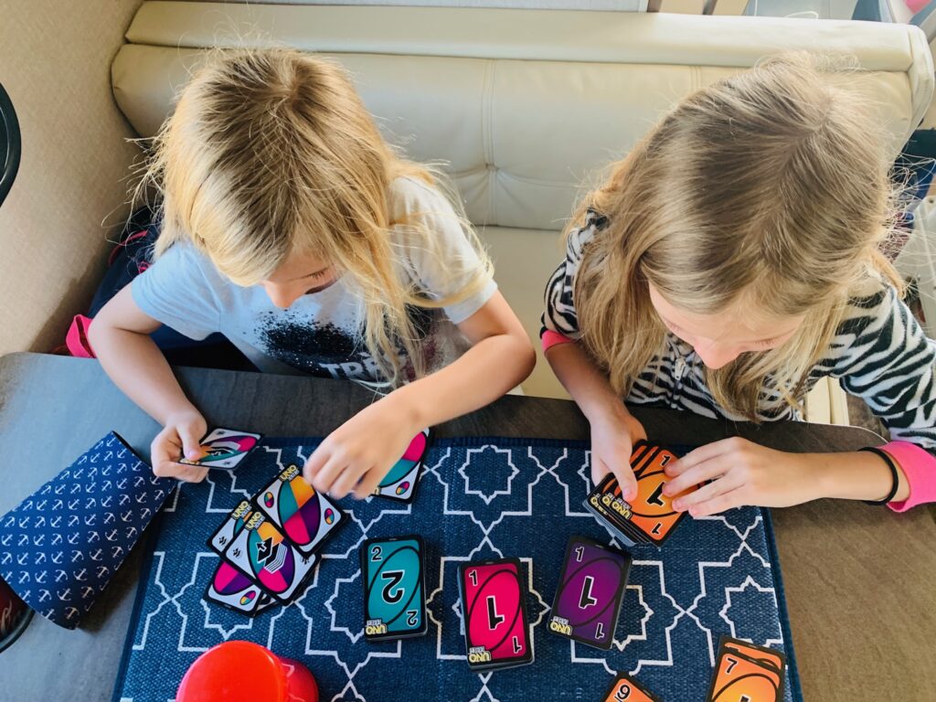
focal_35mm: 26
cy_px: 351
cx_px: 468
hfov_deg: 67.3
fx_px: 703
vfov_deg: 53.1
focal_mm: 4.25
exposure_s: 1/60
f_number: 1.8
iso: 160
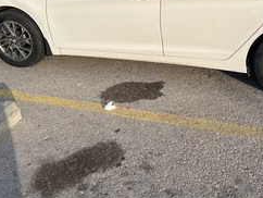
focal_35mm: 49
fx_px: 373
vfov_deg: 28.6
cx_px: 191
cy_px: 22
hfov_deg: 38.1
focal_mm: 5.7
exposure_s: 1/3257
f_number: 1.5
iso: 50
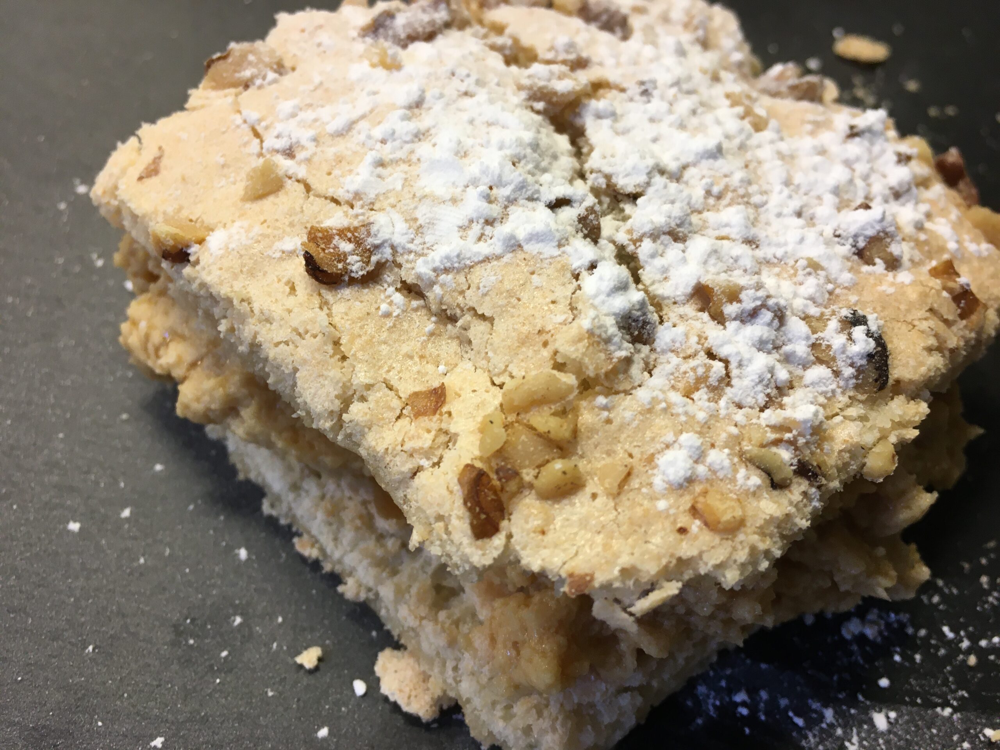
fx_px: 838
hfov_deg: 61.7
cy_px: 375
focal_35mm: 29
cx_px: 500
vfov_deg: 48.2
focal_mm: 4.15
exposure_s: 1/33
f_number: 2.2
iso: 32
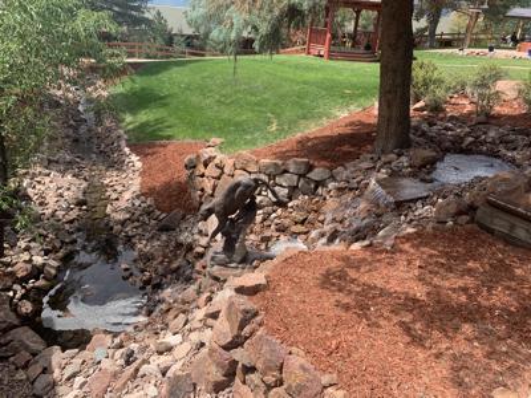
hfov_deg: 67.3
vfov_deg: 53.1
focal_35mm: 26
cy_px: 199
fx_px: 399
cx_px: 266
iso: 25
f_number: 1.8
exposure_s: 1/815
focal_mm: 4.25
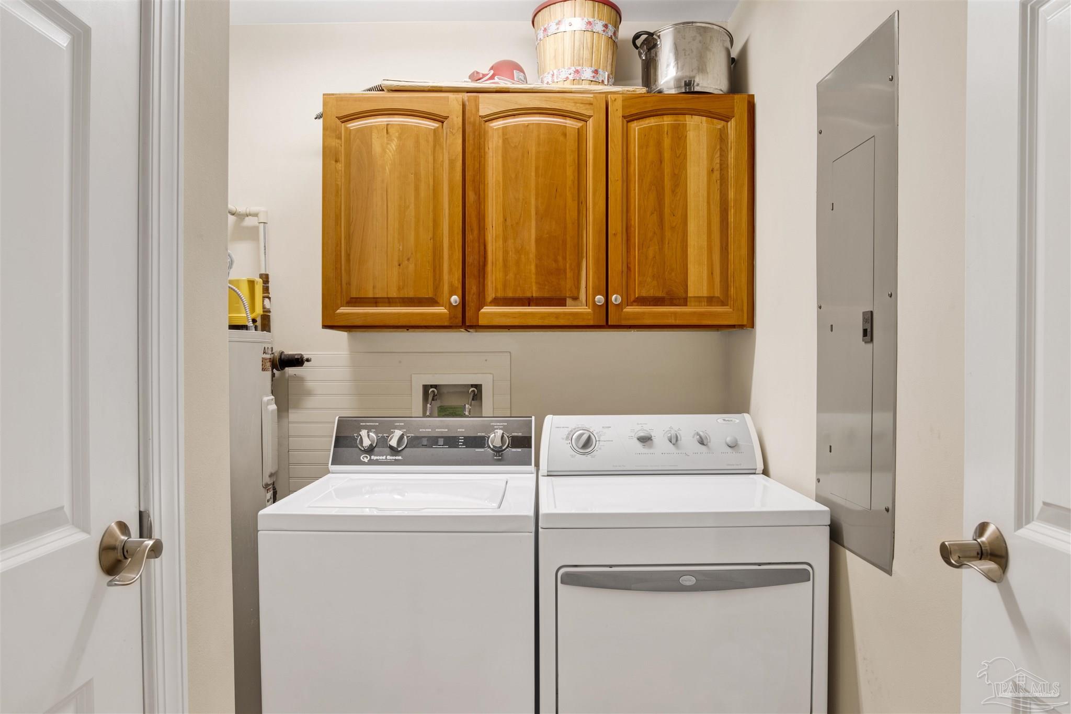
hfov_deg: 73.7
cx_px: 536
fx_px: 714
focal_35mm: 24
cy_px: 357
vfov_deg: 53.1
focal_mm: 24
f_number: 11
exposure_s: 1/2.5
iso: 200
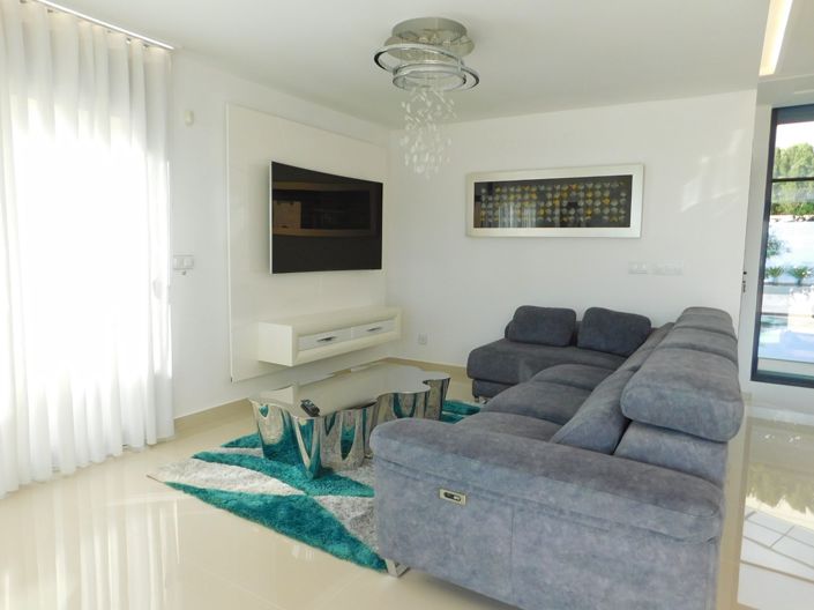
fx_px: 541
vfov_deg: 58.8
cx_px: 407
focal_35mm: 23
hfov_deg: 74.0
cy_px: 305
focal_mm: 4
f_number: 3
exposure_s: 1/250
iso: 125
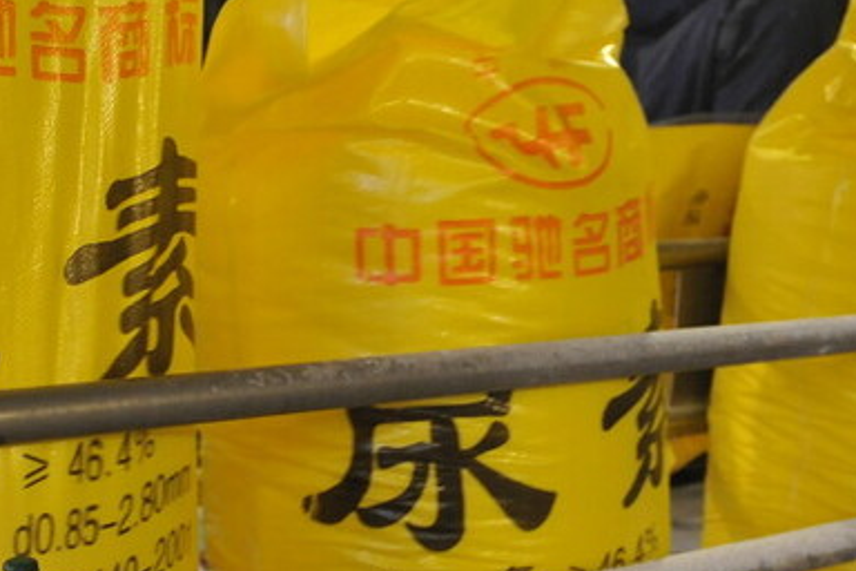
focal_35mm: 75
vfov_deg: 18.2
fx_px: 1783
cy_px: 333
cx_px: 281
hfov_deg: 26.8
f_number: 3.5
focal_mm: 24
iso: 2000
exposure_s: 1/50
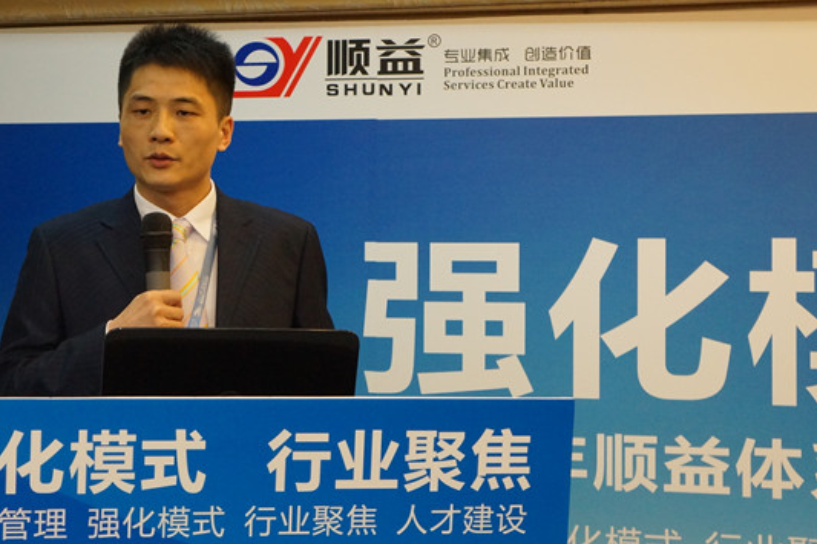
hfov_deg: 26.4
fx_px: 1724
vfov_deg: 17.9
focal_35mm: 76
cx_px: 236
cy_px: 248
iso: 1600
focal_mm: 30
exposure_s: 1/50
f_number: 5.6
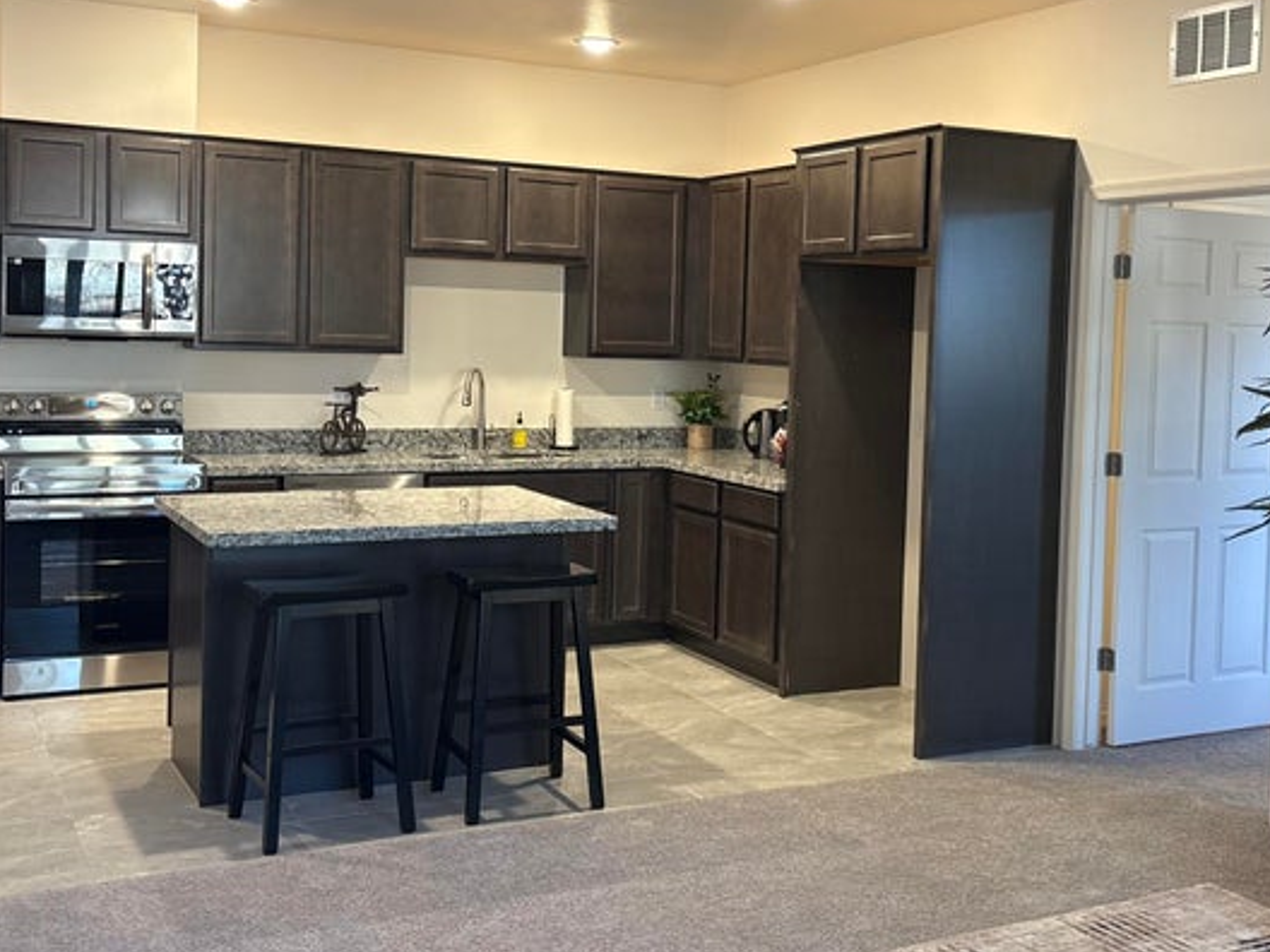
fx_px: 1541
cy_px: 392
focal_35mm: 42
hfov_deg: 44.7
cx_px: 711
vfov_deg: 34.3
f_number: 1.6
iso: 200
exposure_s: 1/60
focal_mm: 5.96
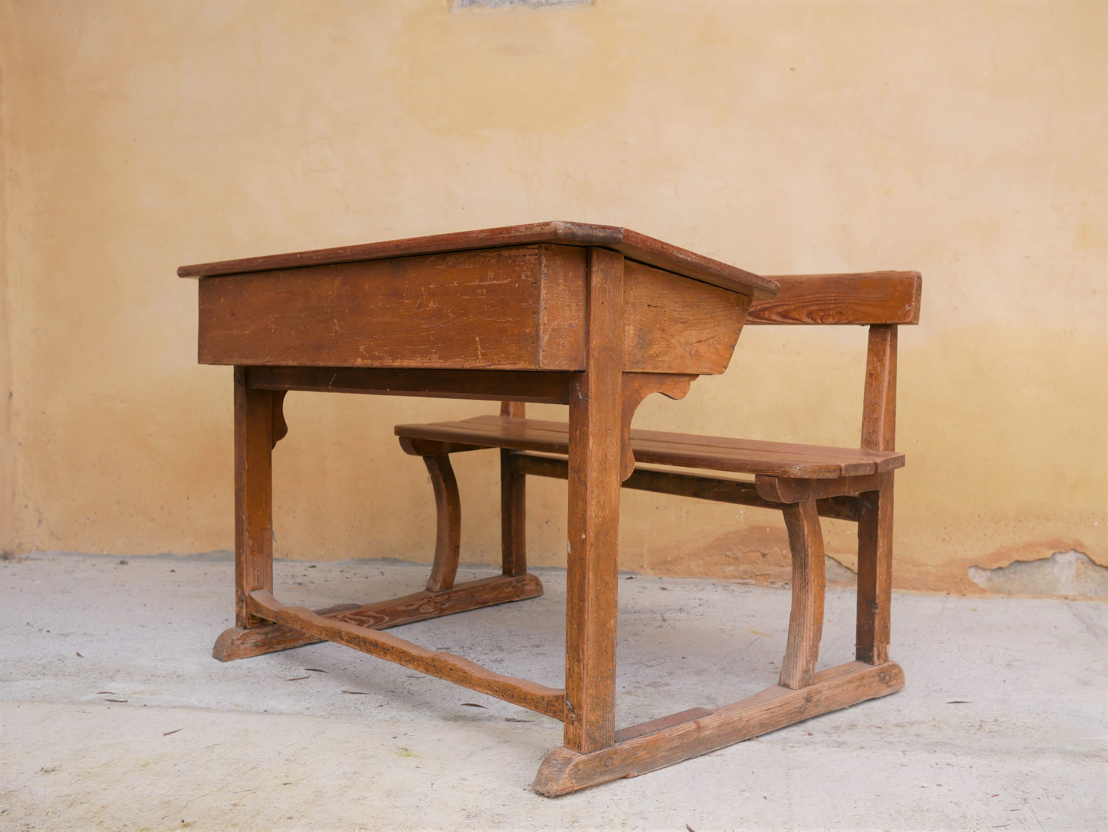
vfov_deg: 36.0
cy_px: 416
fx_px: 1281
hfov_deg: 46.8
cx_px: 554
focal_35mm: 40
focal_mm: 20
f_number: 3.5
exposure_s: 1/400
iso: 200
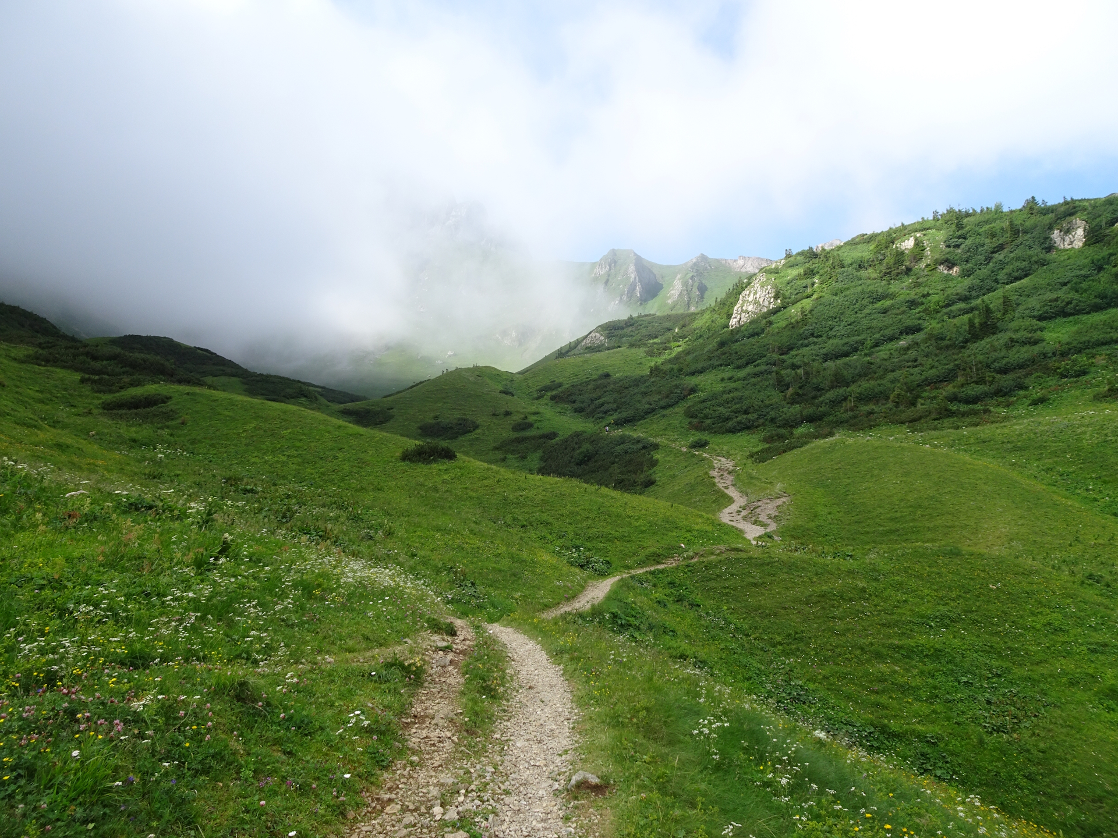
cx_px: 559
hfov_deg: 71.6
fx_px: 775
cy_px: 419
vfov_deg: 56.8
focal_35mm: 24
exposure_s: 1/400
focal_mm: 4.1
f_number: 3.5
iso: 80
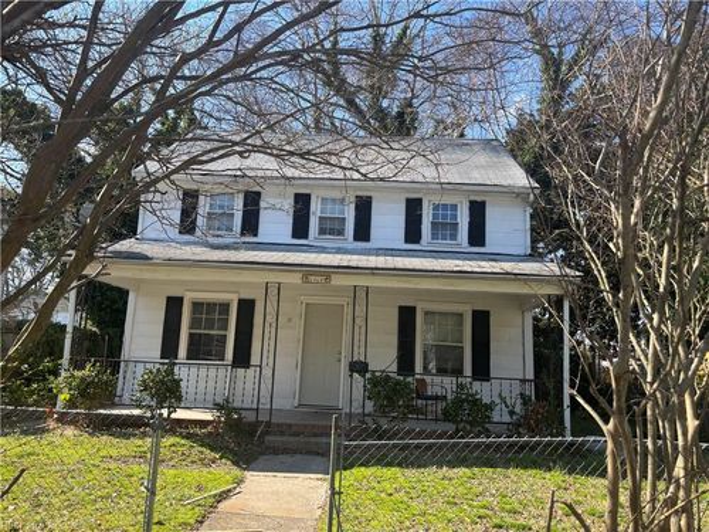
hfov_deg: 67.3
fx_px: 533
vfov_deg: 53.1
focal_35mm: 26
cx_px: 354
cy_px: 266
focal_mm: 5.96
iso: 50
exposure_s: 1/1027
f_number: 1.6
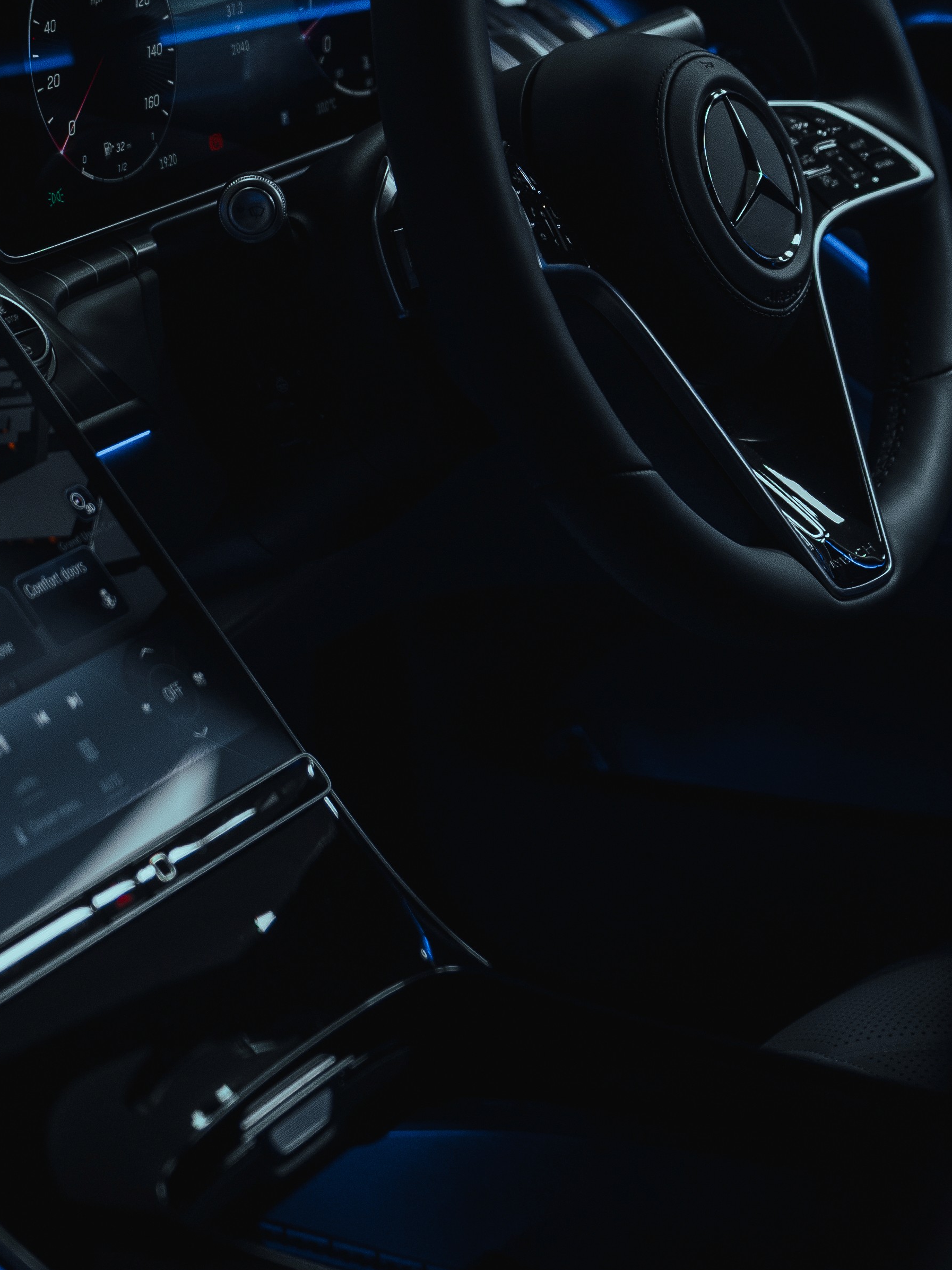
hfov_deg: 12.0
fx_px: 4510
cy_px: 245
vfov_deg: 15.9
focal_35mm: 123
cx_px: 612
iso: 1600
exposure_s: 1/50
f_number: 3.2
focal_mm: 51
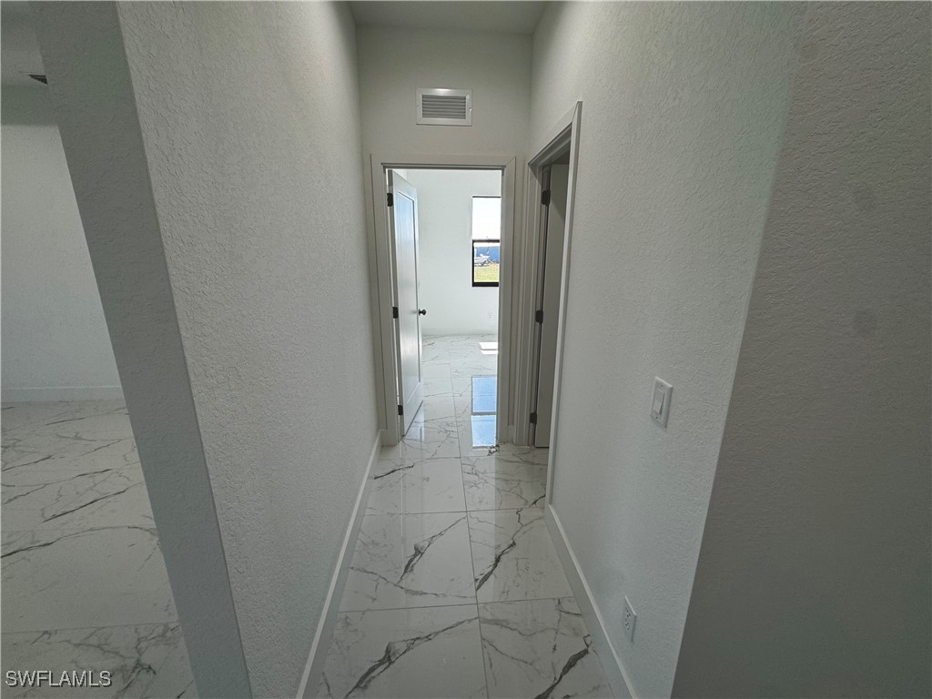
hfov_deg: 102.1
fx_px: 377
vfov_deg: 85.7
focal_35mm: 14
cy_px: 350
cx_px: 466
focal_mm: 2.22
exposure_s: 1/120
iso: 50
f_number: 2.2
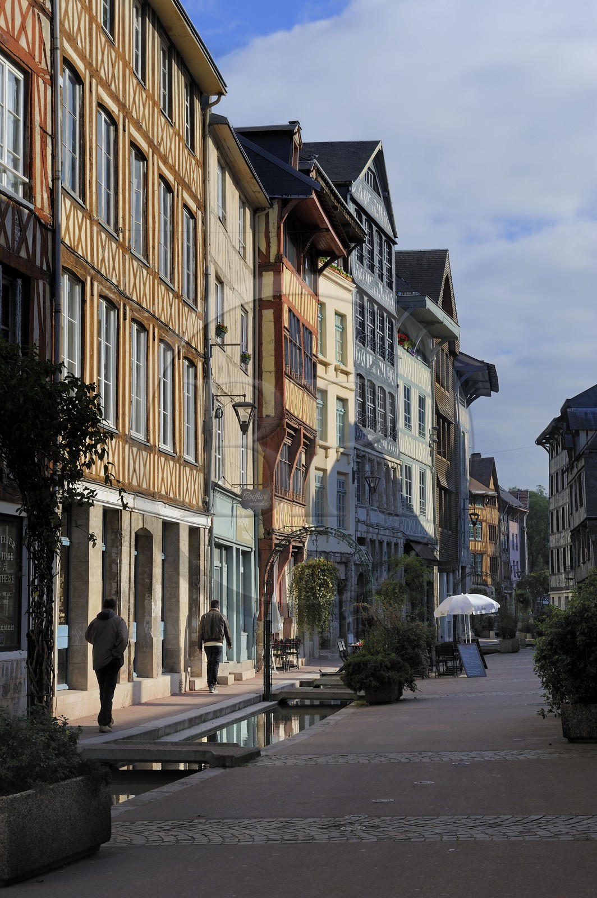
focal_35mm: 62
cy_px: 449
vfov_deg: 32.4
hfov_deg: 21.9
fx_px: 1545
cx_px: 298
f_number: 13
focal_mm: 62
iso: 200
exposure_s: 1/160
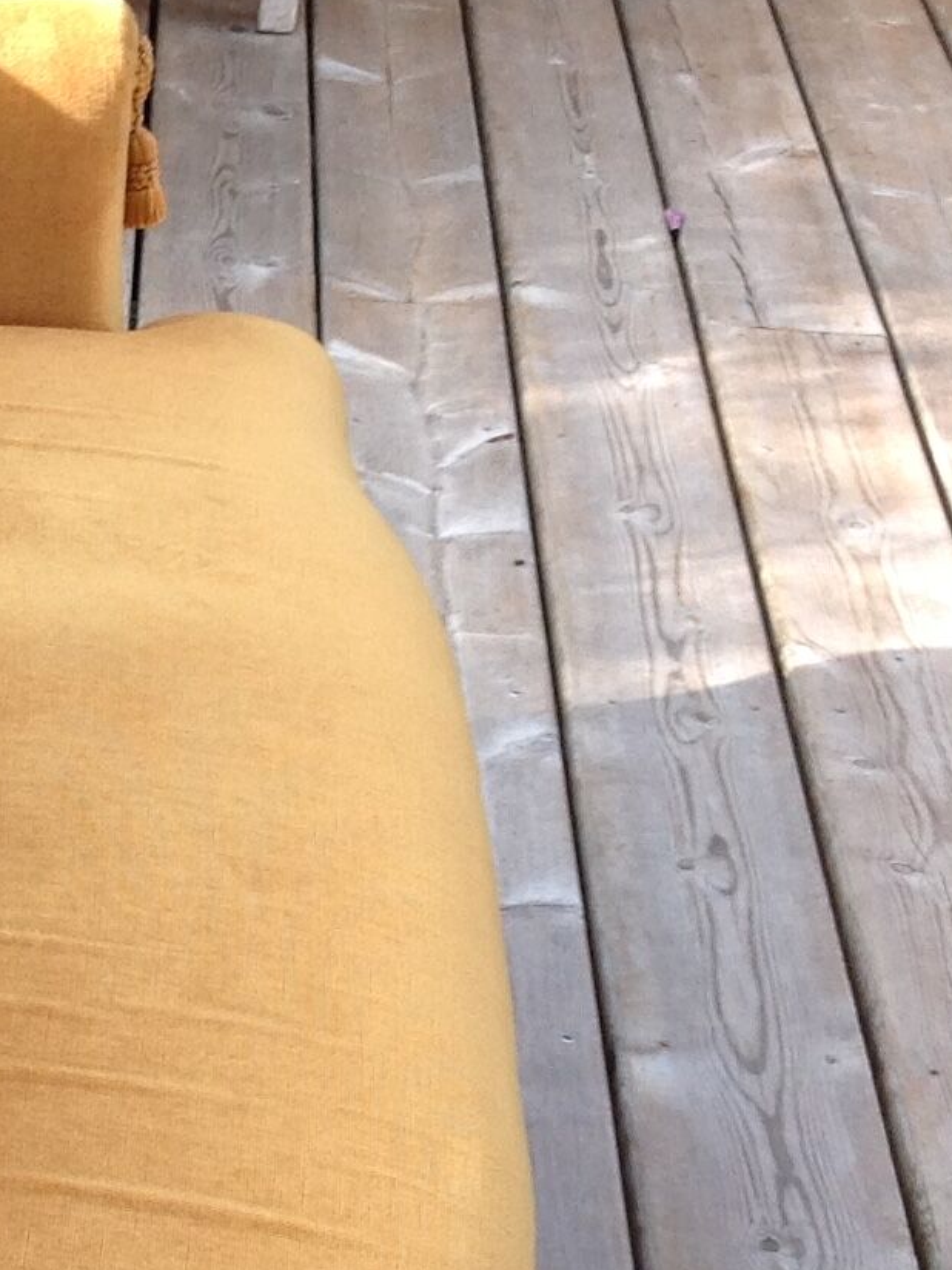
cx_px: -507
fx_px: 4034
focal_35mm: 110
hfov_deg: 12.7
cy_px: 1104
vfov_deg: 17.7
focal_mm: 4.28
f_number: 2.4
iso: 50
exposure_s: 1/332
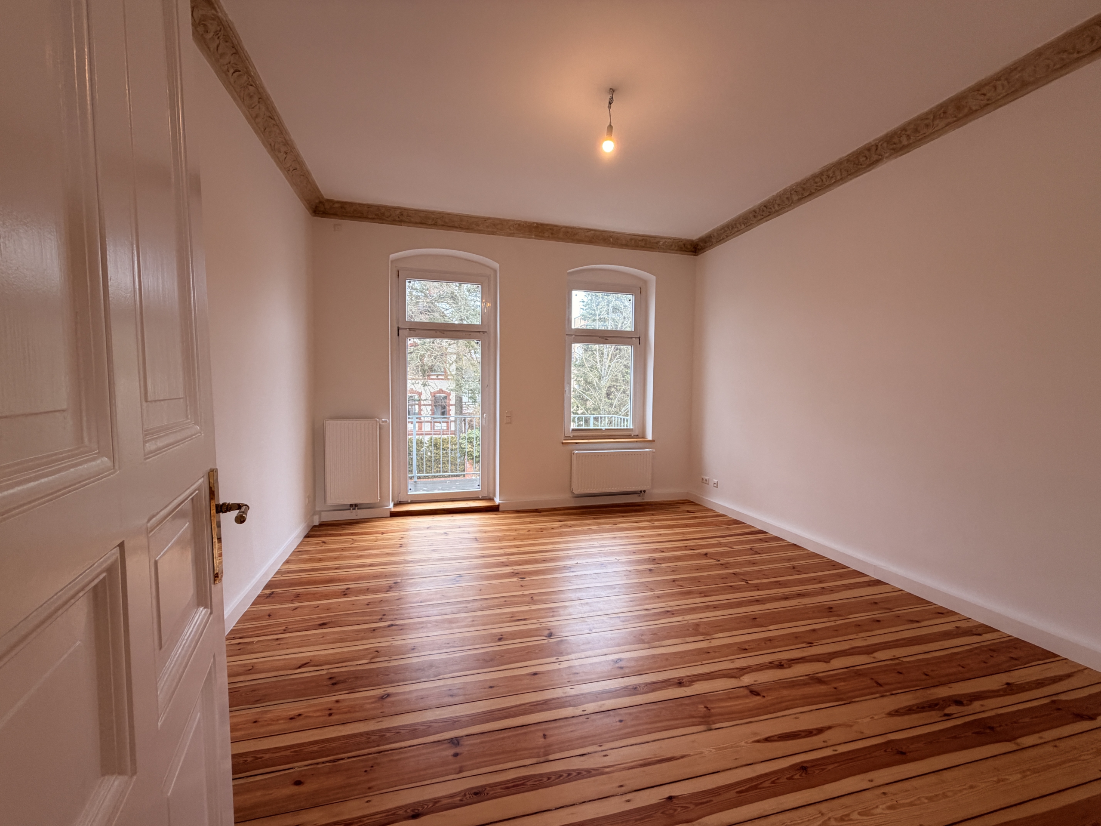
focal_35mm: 14
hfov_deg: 102.1
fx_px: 445
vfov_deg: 85.7
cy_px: 413
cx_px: 550
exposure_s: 1/121
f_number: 2.2
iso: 125
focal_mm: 2.22
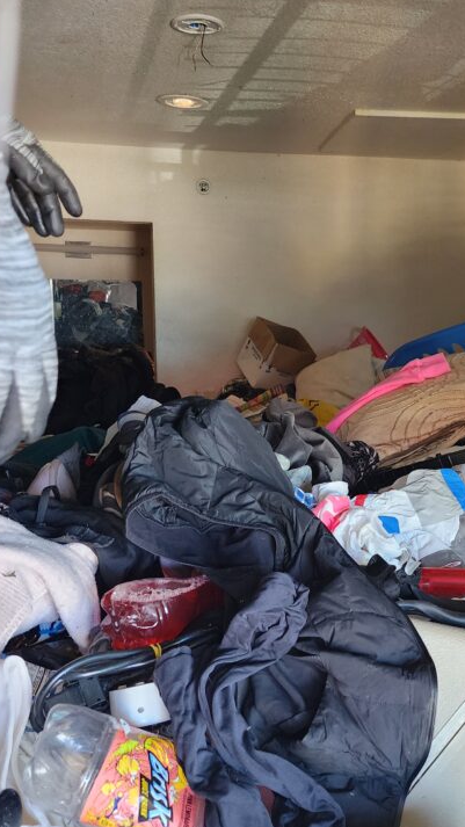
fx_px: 789
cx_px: 321
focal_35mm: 36
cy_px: 418
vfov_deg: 55.3
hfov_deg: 32.5
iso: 500
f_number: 1.8
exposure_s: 1/120
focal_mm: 6.4
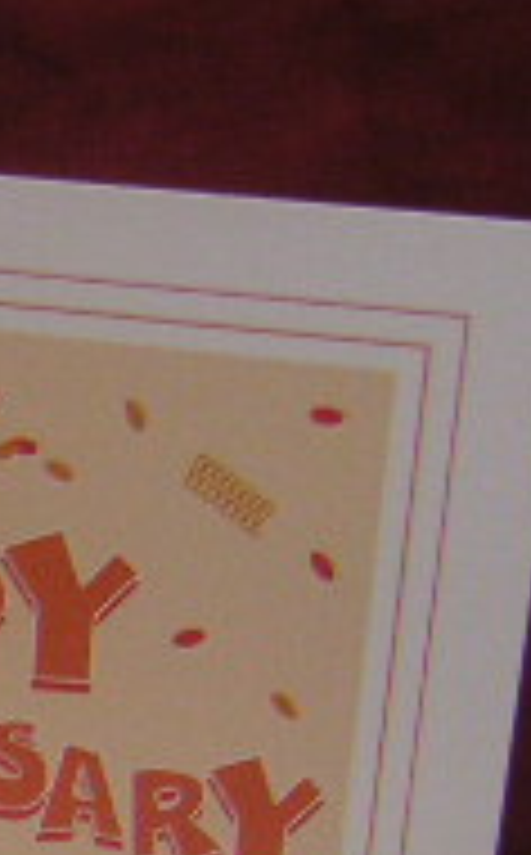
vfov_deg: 15.1
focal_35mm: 136
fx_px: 3163
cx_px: -594
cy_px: 850
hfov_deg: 8.9
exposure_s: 1/15
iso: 100
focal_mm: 6
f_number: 2.8
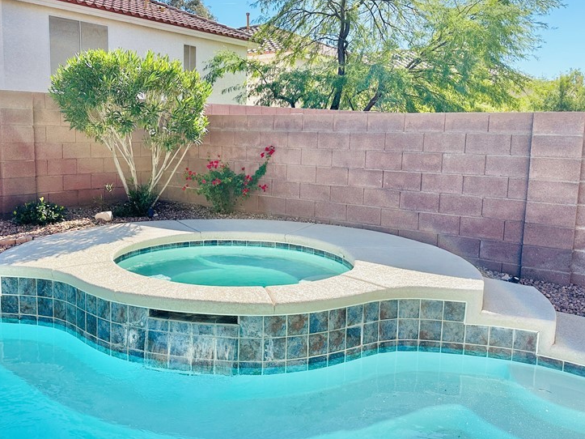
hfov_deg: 53.5
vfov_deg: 41.8
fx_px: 574
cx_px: 226
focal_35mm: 34
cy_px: 203
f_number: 1.78
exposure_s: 1/3058
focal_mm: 6.86
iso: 80
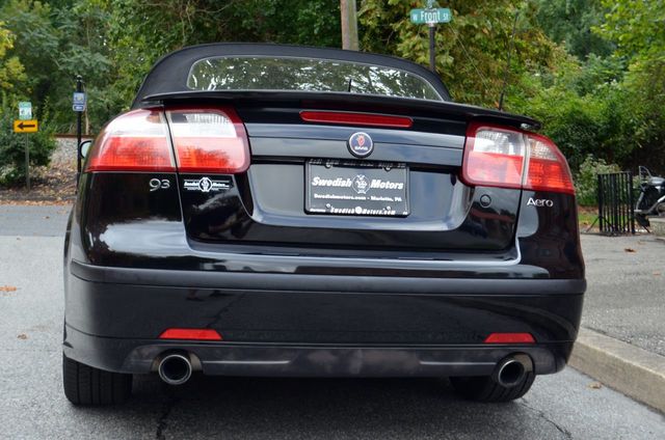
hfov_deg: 41.2
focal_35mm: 48
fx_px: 885
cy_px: 220
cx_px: 332
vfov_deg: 28.0
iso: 200
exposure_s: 1/125
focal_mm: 32
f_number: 5.6
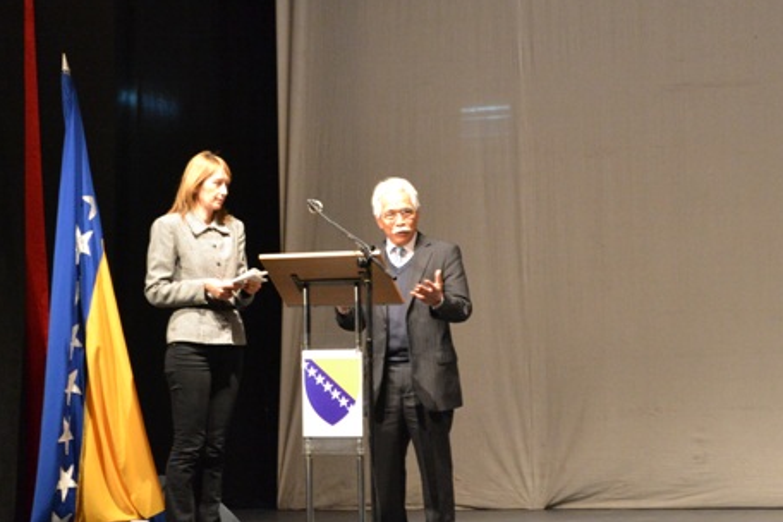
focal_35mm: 116
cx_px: 319
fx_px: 2516
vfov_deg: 11.8
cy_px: 209
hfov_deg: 17.7
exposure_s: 1/25
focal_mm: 55
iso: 3200
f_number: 5.6
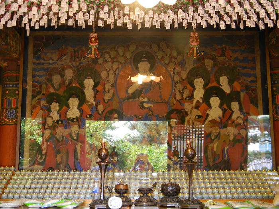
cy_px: 104
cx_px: 140
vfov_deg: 35.1
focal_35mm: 41
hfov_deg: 45.8
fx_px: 330
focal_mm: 7.3
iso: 80
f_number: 3.8
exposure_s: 1/8.8
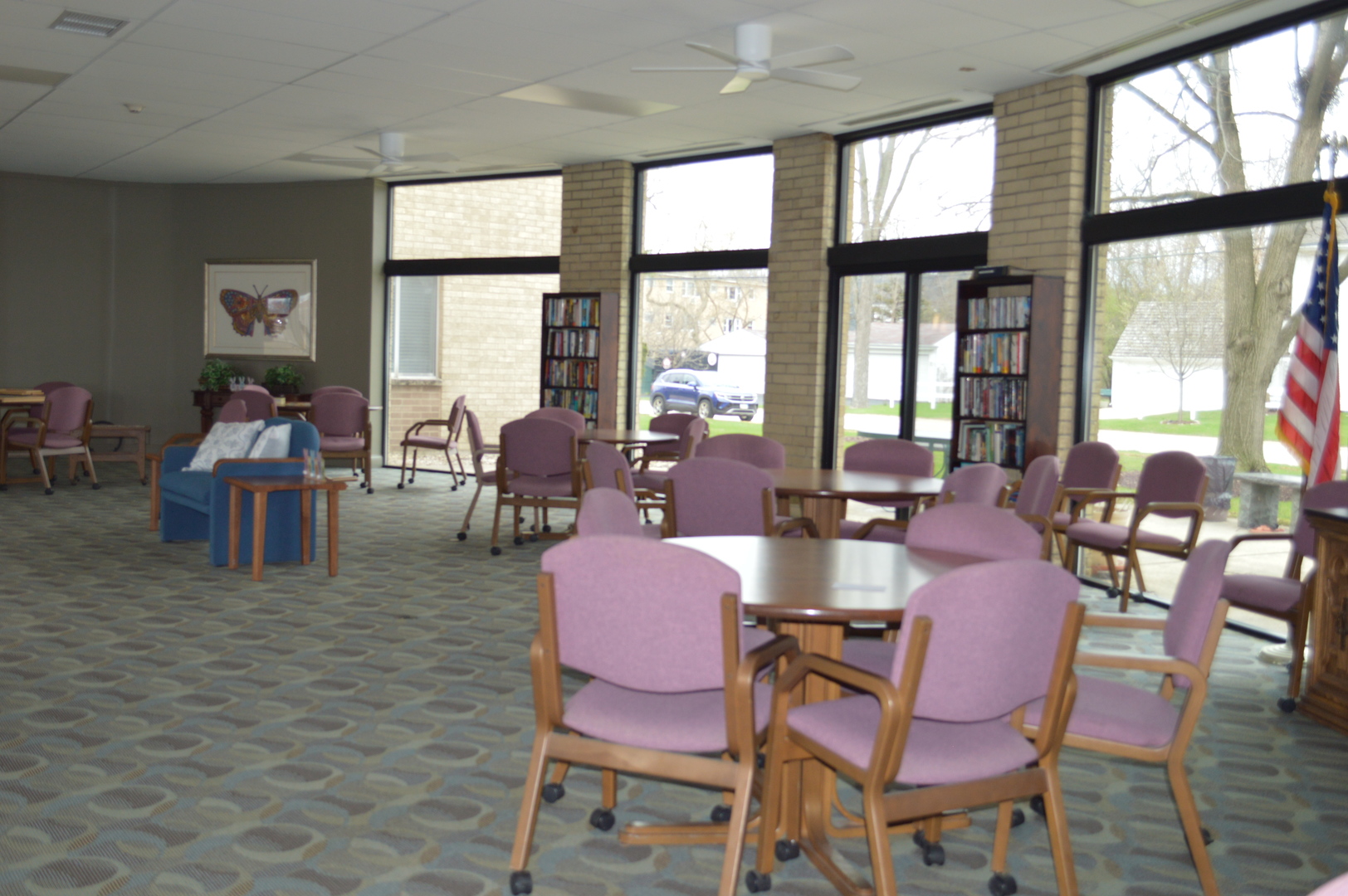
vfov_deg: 36.8
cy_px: 448
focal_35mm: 36
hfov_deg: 53.2
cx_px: 674
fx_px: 1347
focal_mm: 24
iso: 400
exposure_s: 1/100
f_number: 4
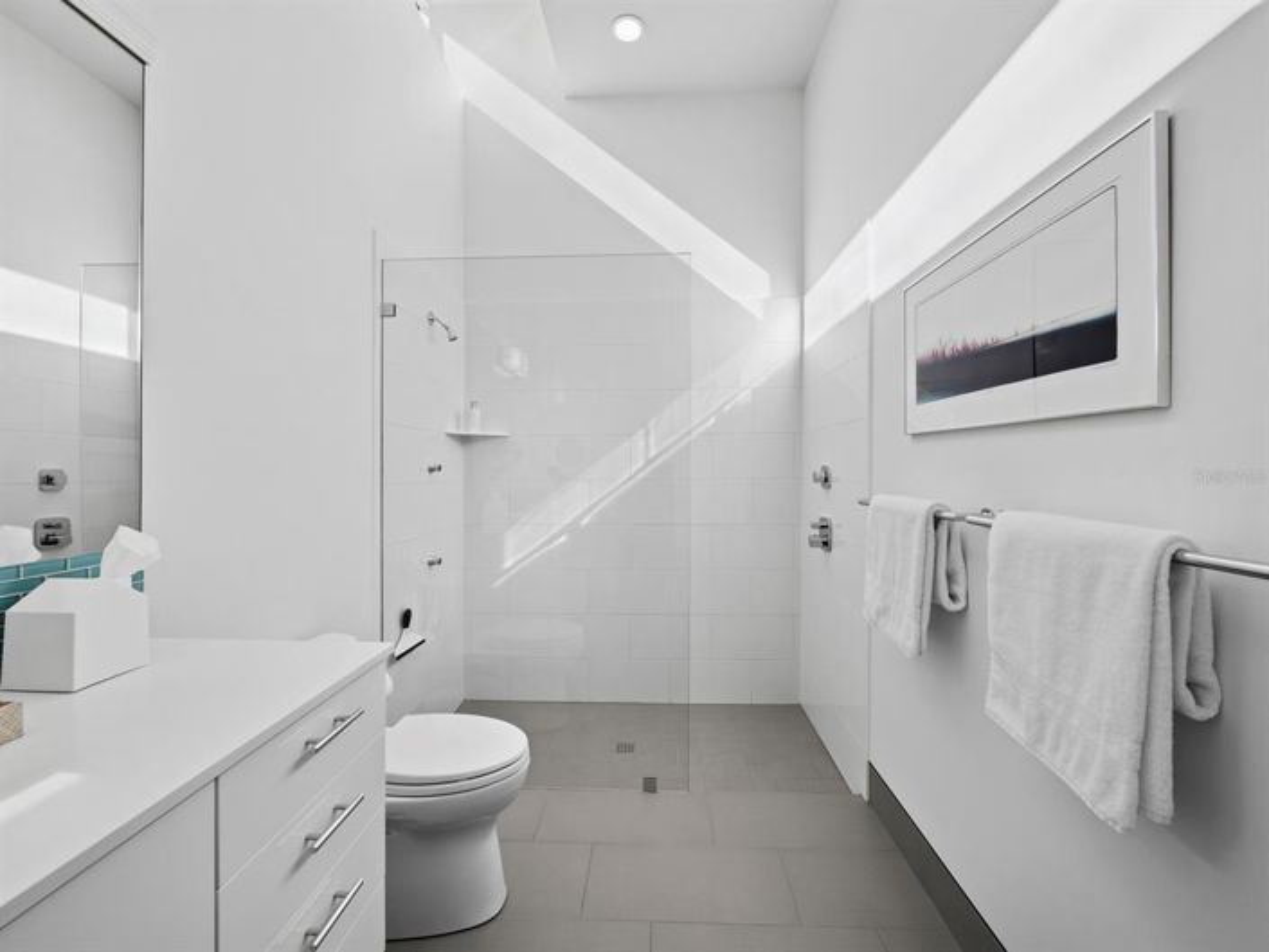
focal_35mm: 14
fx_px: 513
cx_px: 634
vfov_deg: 85.7
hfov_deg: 102.1
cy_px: 476
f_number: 11
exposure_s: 1/50
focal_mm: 7
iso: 320
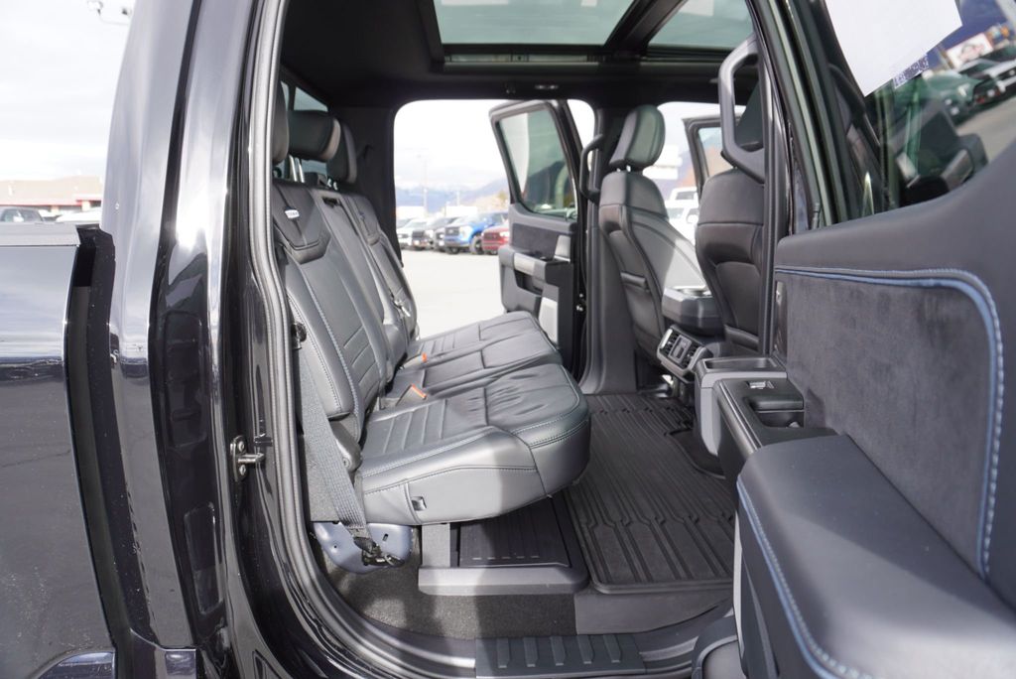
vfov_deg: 53.2
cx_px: 508
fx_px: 678
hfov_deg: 73.7
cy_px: 340
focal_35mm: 24
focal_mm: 16
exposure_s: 1/80
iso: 100
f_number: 4.5
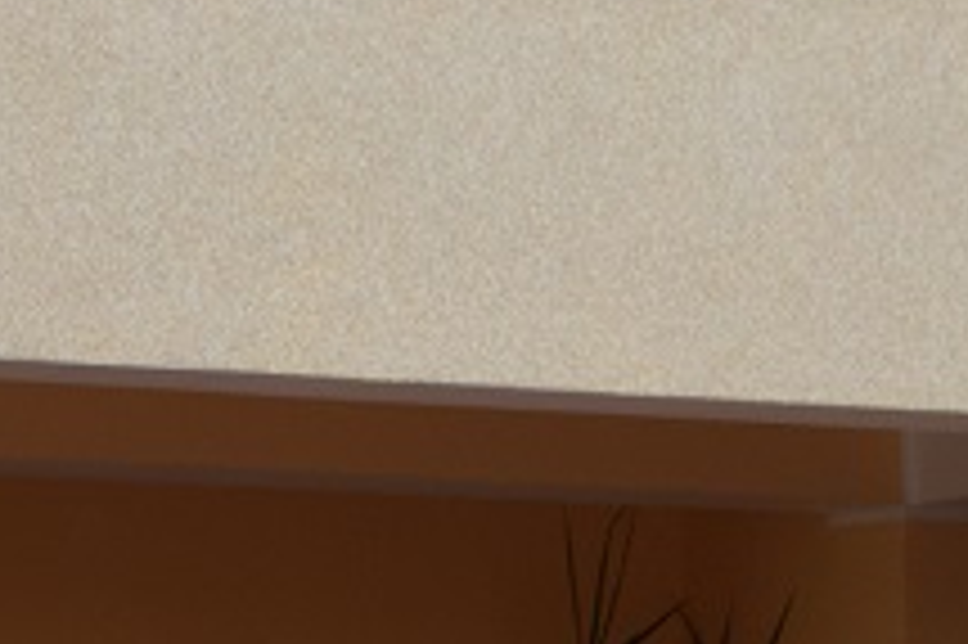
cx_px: 887
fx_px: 6066
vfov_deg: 5.9
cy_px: 1441
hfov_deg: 9.1
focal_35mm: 226
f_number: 5.6
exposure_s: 1/60
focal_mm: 27
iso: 320
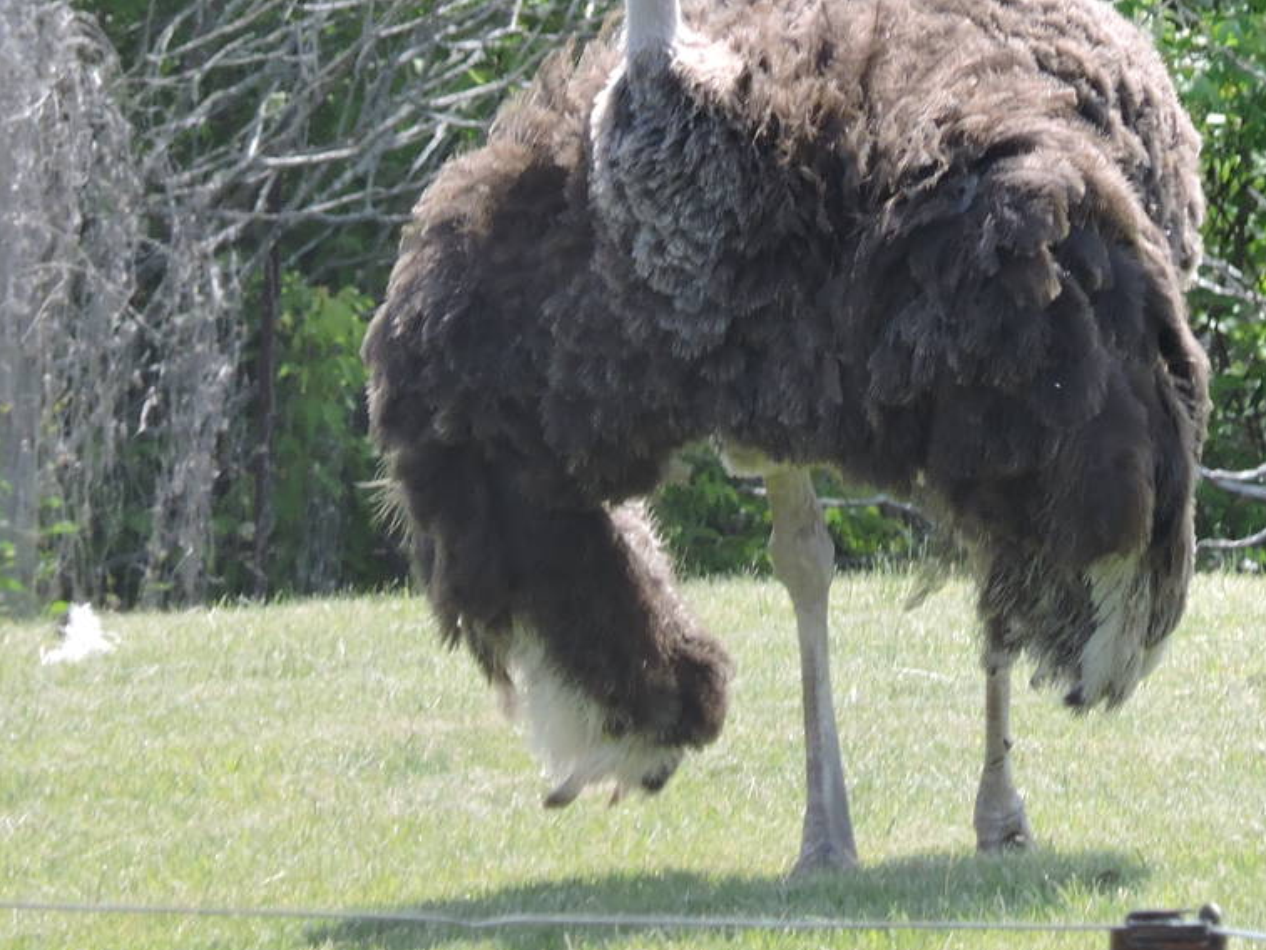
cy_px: 199
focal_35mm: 1268
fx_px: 46382
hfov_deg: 1.6
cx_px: 843
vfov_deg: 1.2
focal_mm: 107
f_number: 4.9
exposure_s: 1/250
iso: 200
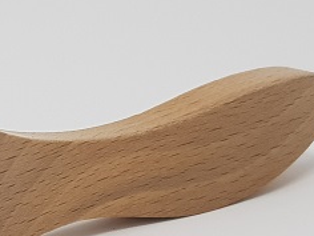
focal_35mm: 66
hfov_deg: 27.3
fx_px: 599
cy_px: 152
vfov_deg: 22.2
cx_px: -16
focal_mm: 4.2
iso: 40
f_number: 1.7
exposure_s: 1/270
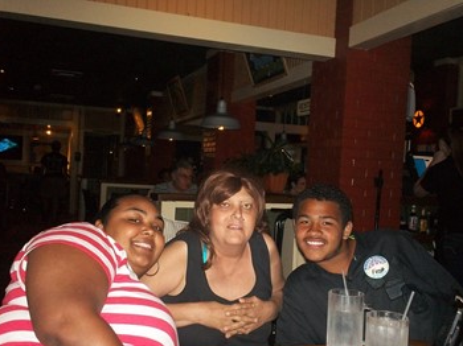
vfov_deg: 35.9
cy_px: 181
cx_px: 230
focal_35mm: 40
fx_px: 535
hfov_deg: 46.8
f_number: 4.5
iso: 250
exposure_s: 1/30
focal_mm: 6.3
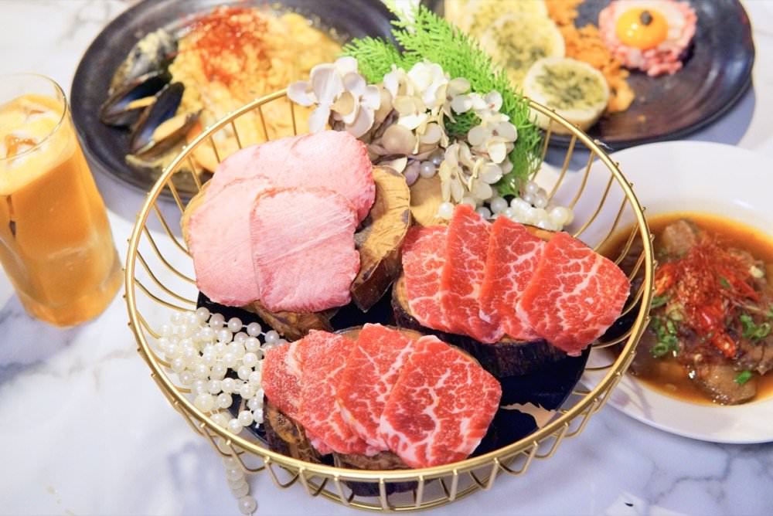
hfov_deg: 43.6
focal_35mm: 45
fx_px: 967
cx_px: 386
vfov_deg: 29.9
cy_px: 258
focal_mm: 30
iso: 1600
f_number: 4
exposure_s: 1/160
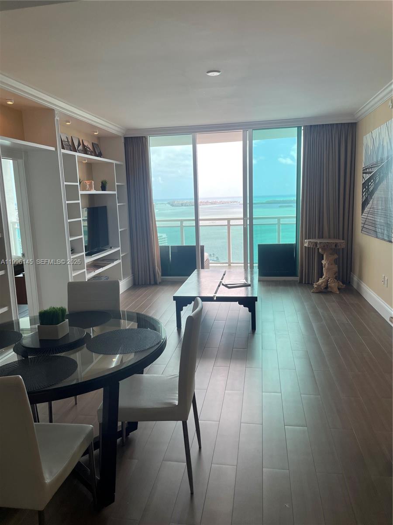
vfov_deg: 67.3
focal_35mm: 26
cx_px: 196
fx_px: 394
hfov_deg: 53.1
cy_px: 262
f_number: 1.6
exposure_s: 1/427
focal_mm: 4.2
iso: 32
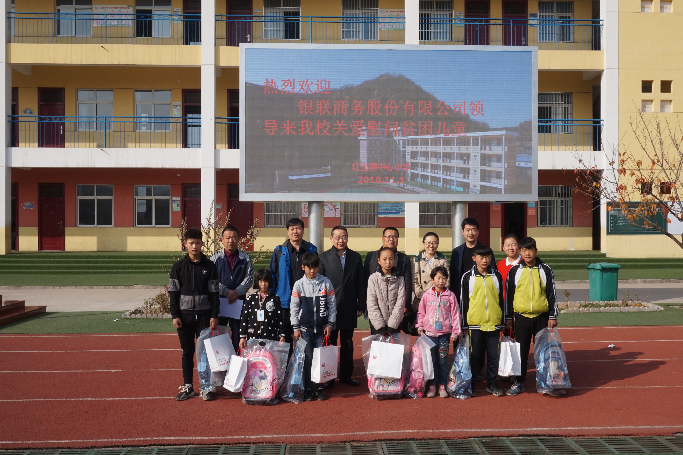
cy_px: 228
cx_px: 342
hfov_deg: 59.5
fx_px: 597
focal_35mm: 32
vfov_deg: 41.7
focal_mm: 21
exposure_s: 1/80
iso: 100
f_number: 16
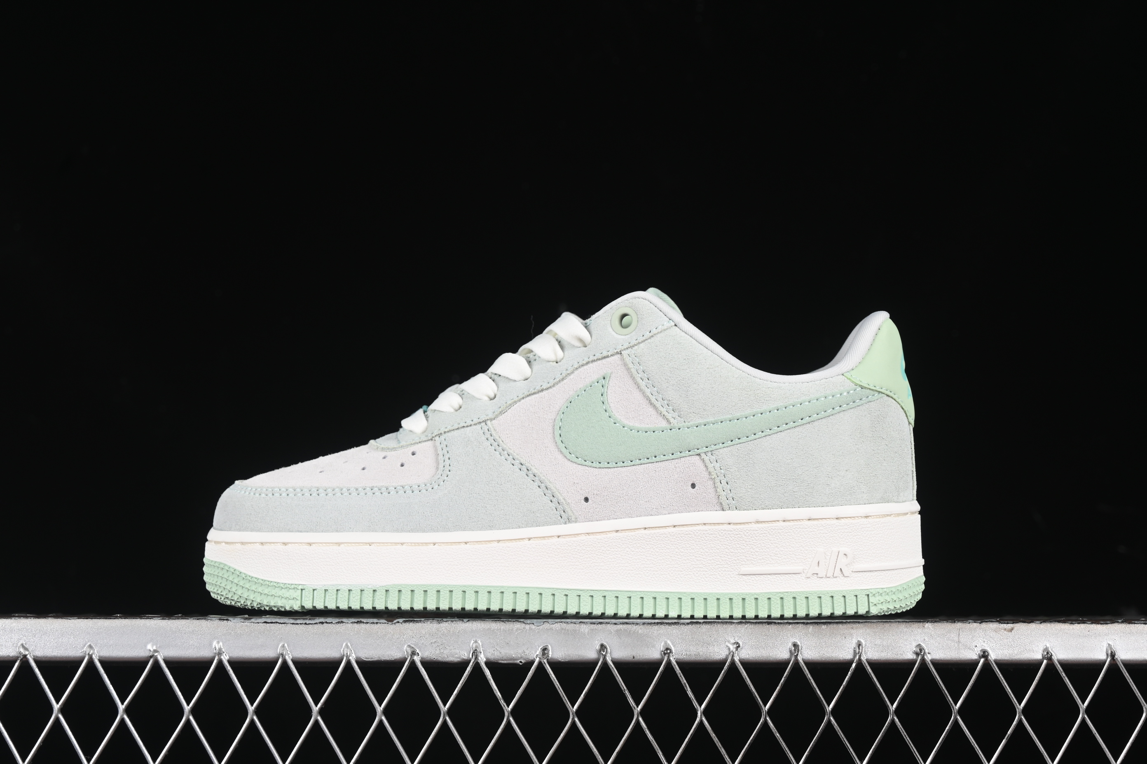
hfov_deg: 27.0
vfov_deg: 18.2
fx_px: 2389
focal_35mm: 75
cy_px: 382
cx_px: 574
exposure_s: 1/80
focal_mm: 50
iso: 160
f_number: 8
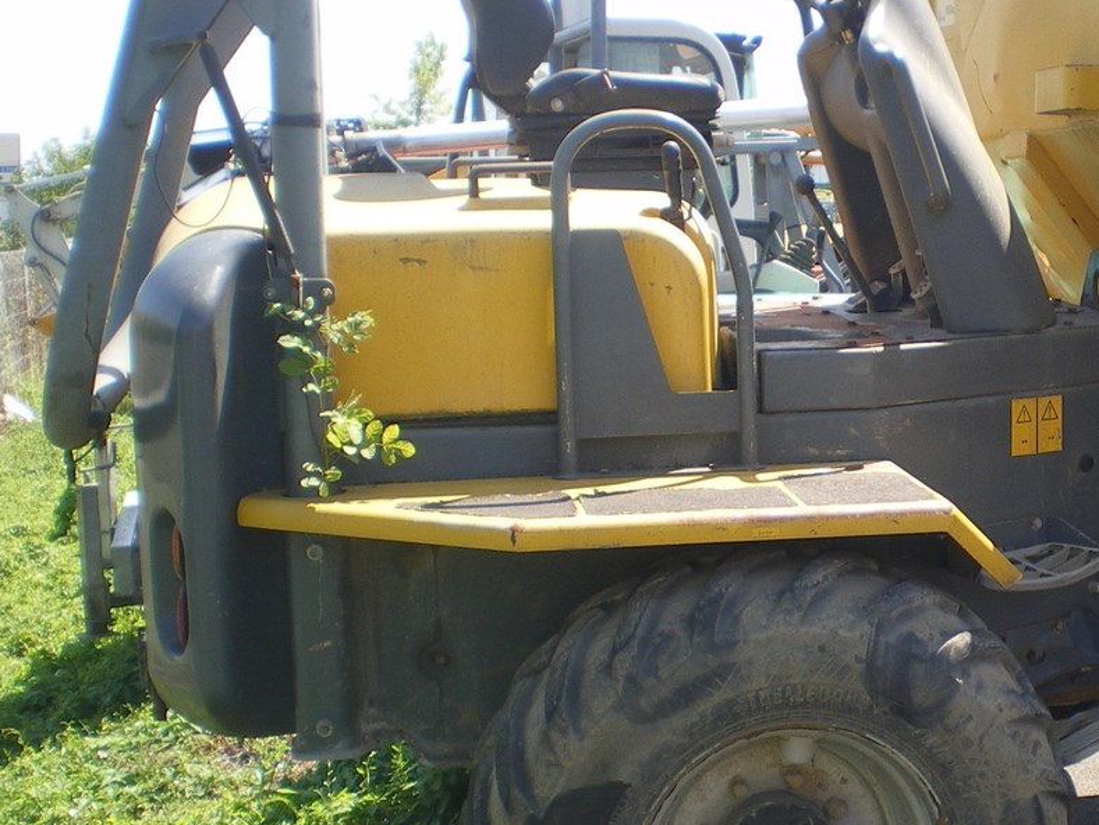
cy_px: 449
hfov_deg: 25.6
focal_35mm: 73
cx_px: 1039
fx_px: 2318
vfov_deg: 20.2
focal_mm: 6.3
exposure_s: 1/125
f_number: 4.6
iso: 50
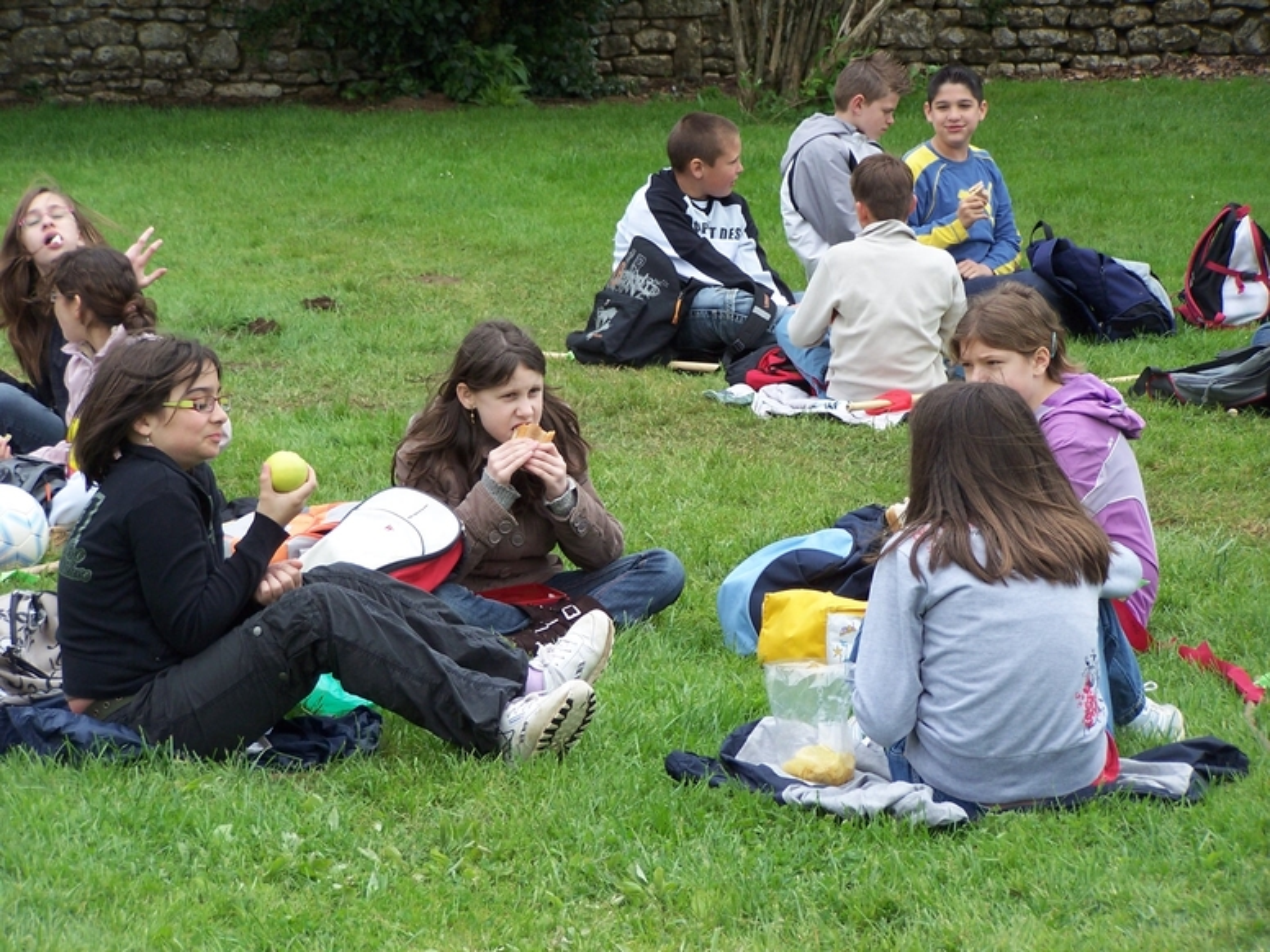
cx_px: 635
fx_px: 4696
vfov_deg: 11.6
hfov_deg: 15.4
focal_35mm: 128
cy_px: 476
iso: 80
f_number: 3.2
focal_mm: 21.2
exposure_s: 1/350
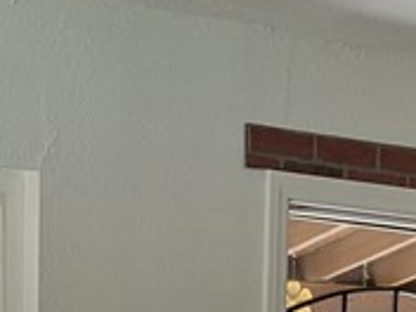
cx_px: 362
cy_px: 688
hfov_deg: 13.0
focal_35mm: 151
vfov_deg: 9.1
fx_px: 1815
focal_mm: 5.4
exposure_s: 1/120
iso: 200
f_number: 1.8
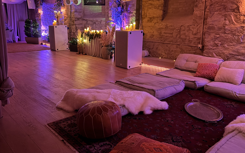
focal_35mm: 31
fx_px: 207
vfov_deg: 40.6
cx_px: 114
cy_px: 75
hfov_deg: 61.2
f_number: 1.6
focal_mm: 5.96
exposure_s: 1/9
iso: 1000
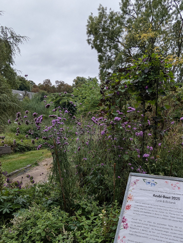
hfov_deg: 55.5
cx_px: 124
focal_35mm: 24
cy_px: 162
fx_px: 169
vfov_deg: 69.5
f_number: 2.2
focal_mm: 2.35
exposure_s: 1/336
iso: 41
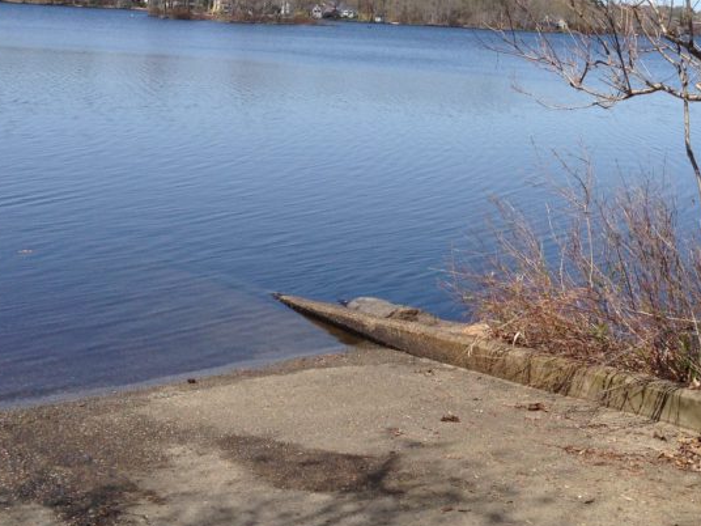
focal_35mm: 63
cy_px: 208
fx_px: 1276
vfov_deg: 23.2
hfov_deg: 30.6
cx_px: 441
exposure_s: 1/1748
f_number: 2.4
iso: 50
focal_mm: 4.12
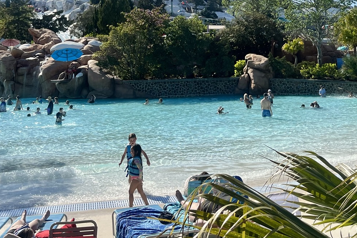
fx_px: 546
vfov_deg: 23.1
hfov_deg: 36.1
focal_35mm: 55
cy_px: -26
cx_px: 219
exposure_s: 1/6494
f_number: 1.6
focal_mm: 5.1
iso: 50
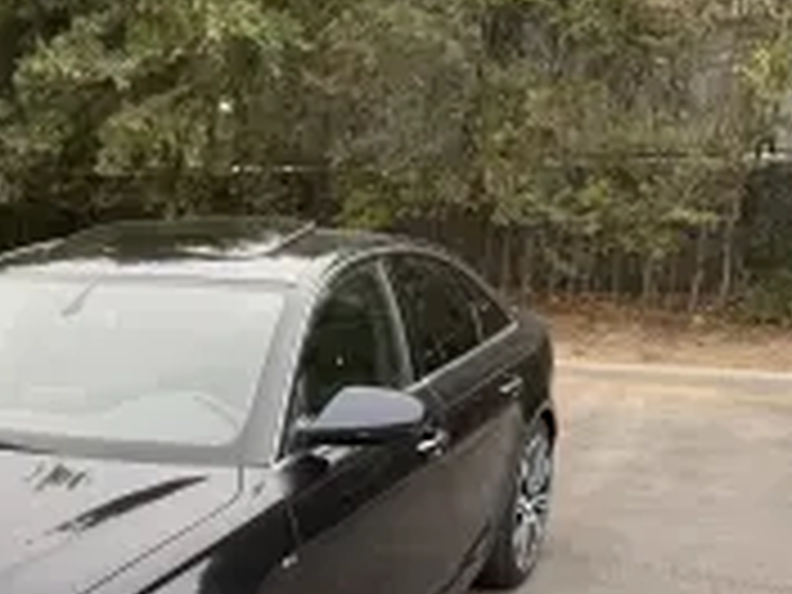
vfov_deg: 28.6
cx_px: 14
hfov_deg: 35.5
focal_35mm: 49
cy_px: 522
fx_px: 1121
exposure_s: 1/507
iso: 80
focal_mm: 6.76
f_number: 1.78
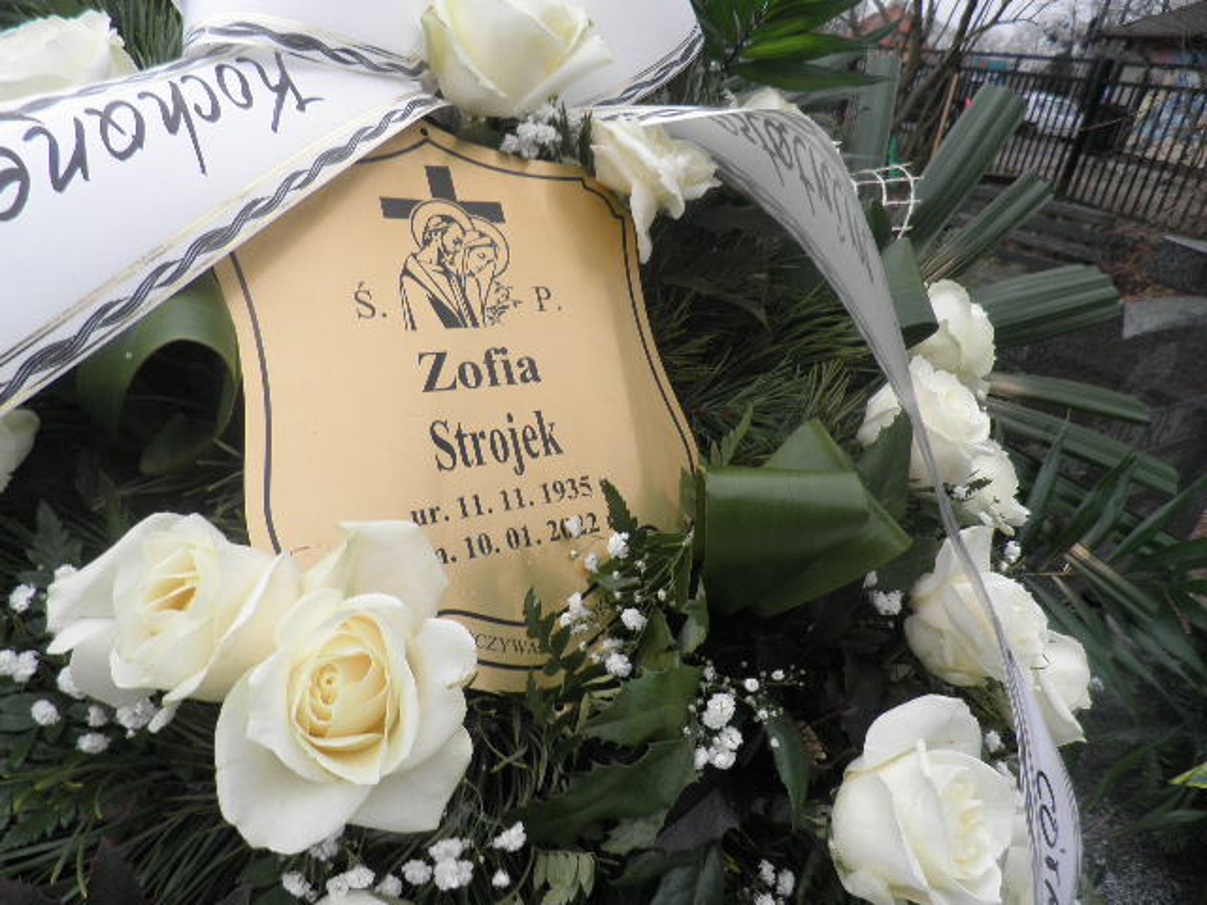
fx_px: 837
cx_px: 604
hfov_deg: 71.6
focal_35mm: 24
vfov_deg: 56.8
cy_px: 452
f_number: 3.3
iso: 64
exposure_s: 1/50
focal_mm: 4.3
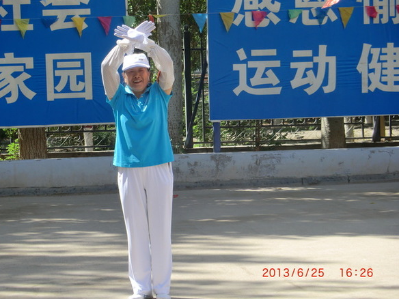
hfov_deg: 13.3
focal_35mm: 149
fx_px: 1717
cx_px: 195
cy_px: 150
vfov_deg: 10.0
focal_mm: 25.9
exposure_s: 1/250
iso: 64
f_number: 4.6
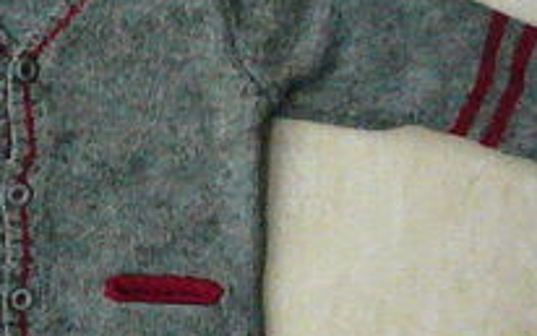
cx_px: 0
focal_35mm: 79
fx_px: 1157
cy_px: 195
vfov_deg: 16.5
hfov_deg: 24.9
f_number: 9
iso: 3200
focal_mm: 5.2
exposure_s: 1/400
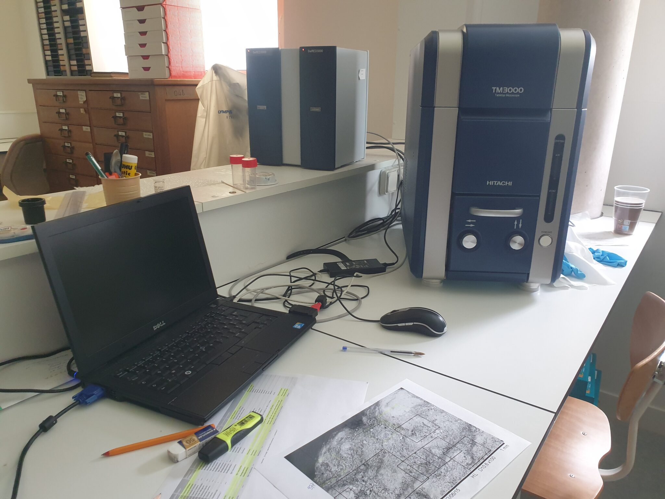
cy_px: 250
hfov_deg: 67.3
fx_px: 499
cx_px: 332
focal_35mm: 26
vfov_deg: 53.1
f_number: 2.4
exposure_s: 1/26
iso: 250
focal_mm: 4.3
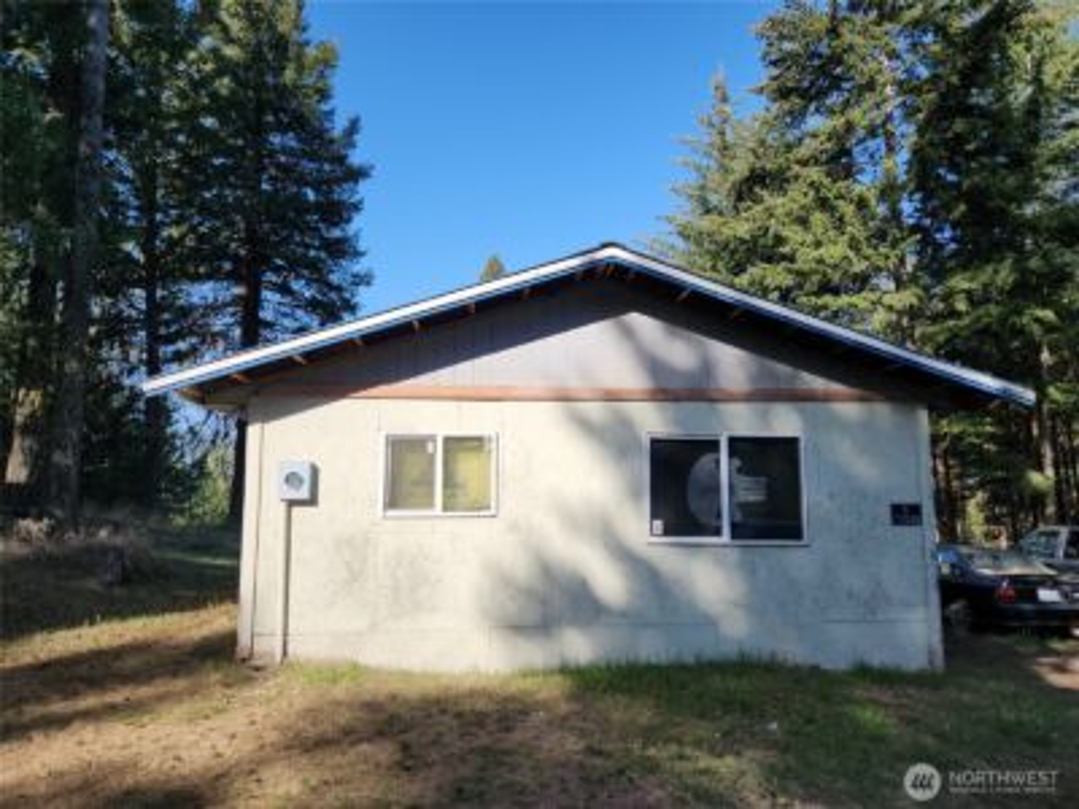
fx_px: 717
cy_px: 404
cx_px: 540
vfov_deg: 58.9
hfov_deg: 73.9
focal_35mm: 23
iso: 20
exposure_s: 1/1238
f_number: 1.8
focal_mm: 5.4
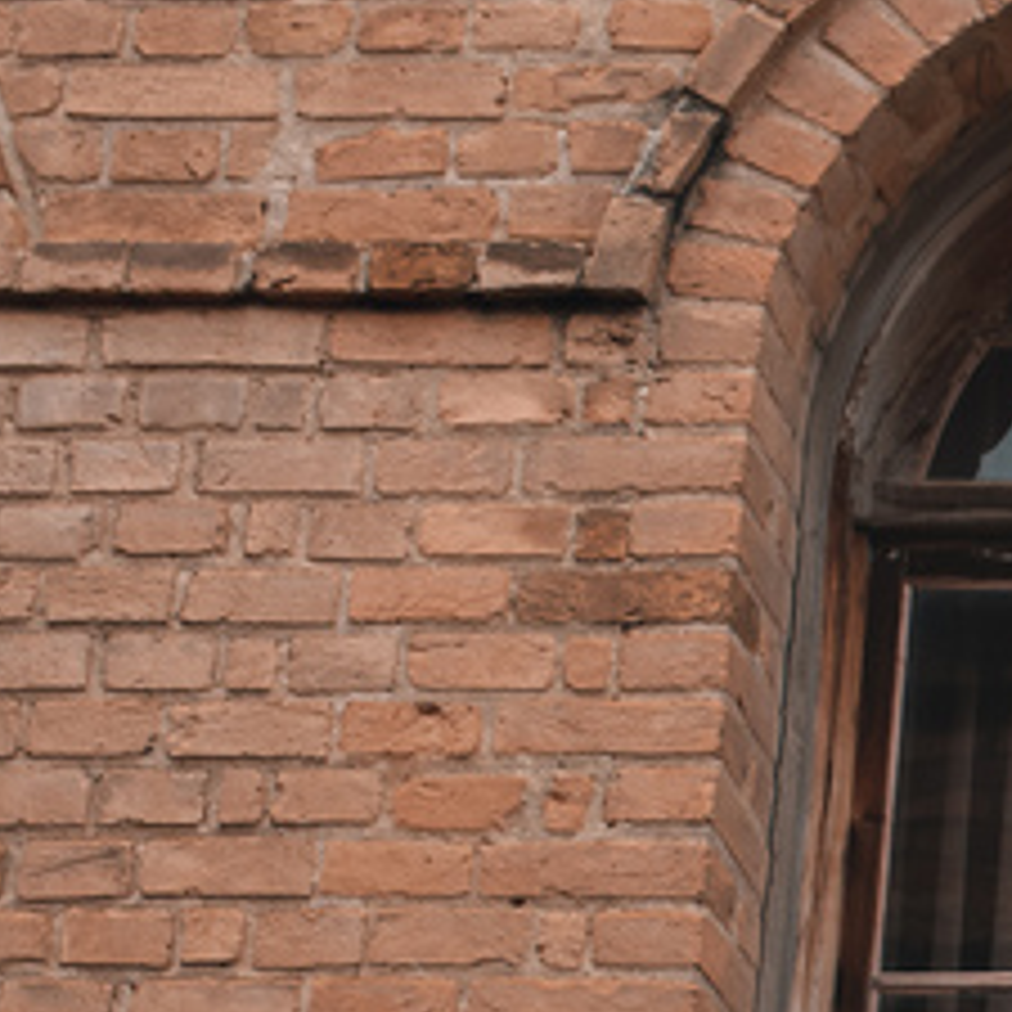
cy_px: 1428
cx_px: 2231
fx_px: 5259
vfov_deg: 10.7
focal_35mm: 159
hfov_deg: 9.9
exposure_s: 1/640
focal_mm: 35
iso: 500
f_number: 6.3
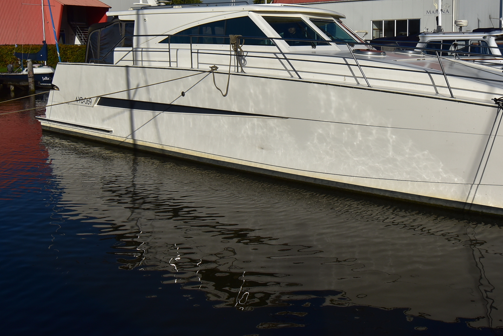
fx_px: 472
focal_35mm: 34
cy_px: 96
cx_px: 311
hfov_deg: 55.5
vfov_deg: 38.5
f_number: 11
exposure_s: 1/640
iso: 200
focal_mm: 15
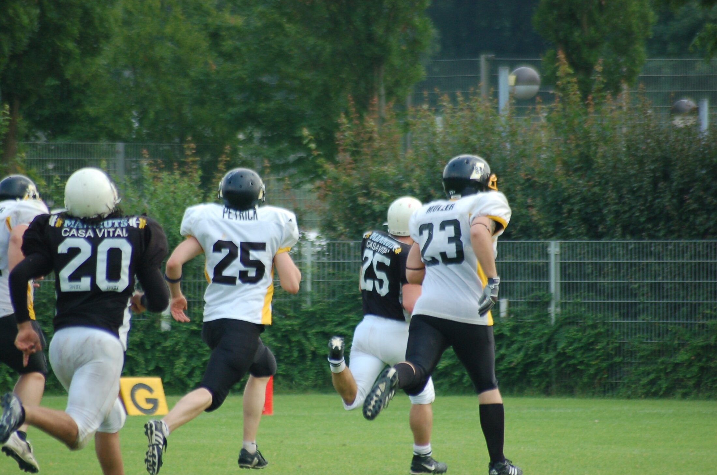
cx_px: 358
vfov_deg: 3.0
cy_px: 238
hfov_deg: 4.6
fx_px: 8946
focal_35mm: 450
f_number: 5.6
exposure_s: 1/500
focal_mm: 300
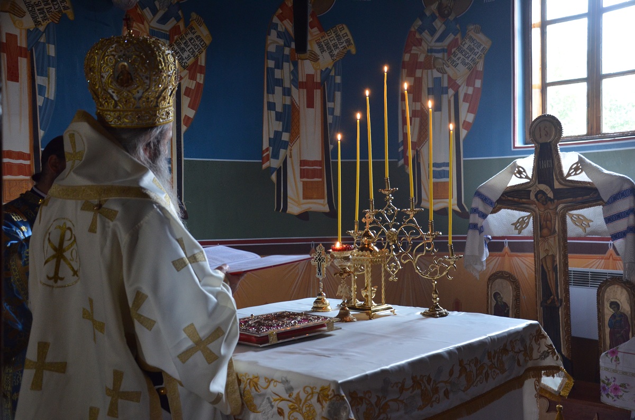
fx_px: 660
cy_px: 210
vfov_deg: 35.3
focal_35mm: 38
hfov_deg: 51.4
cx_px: 318
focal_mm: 25
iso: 1000
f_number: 4
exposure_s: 1/25
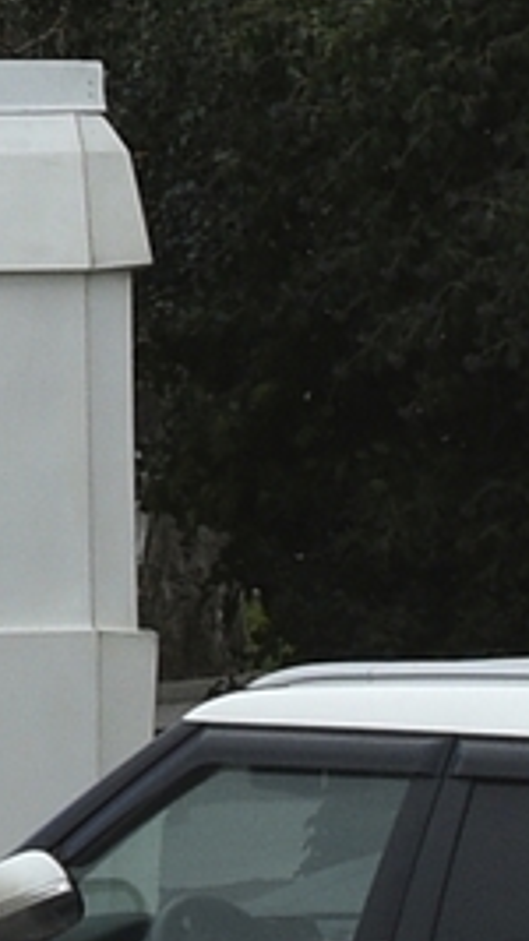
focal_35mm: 759
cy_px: -481
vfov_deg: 2.8
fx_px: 18945
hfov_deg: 1.6
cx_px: -2430
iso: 800
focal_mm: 102
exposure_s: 1/320
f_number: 13
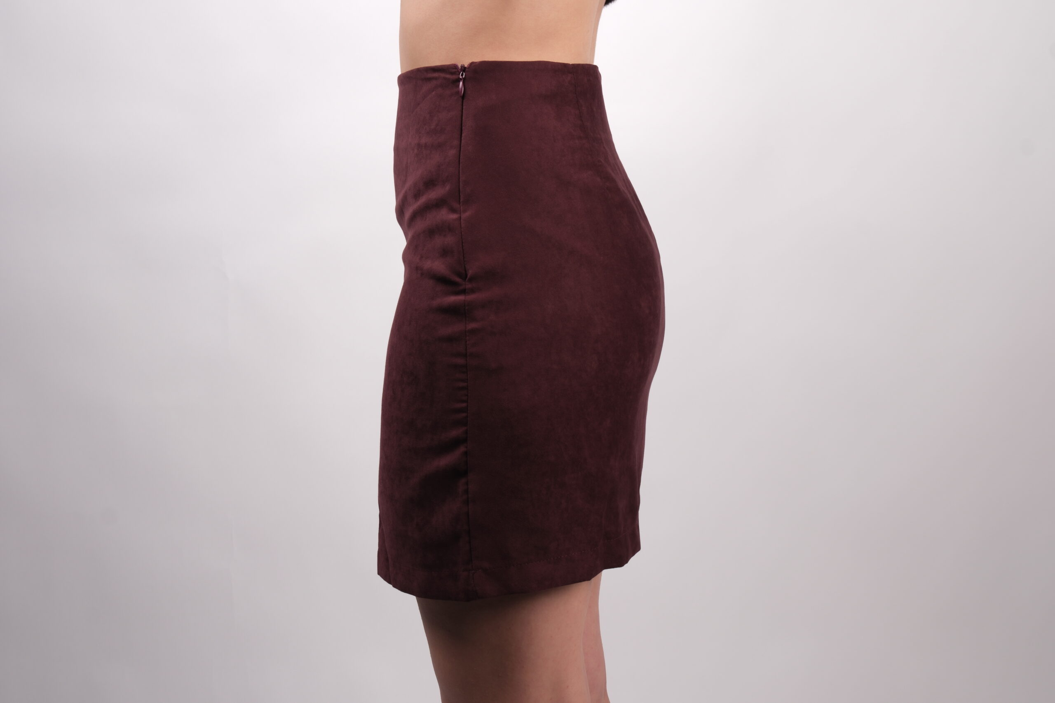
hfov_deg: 40.3
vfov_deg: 27.5
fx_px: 1436
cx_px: 528
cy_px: 352
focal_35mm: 49
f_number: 9
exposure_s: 1/125
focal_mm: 32.5
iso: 100
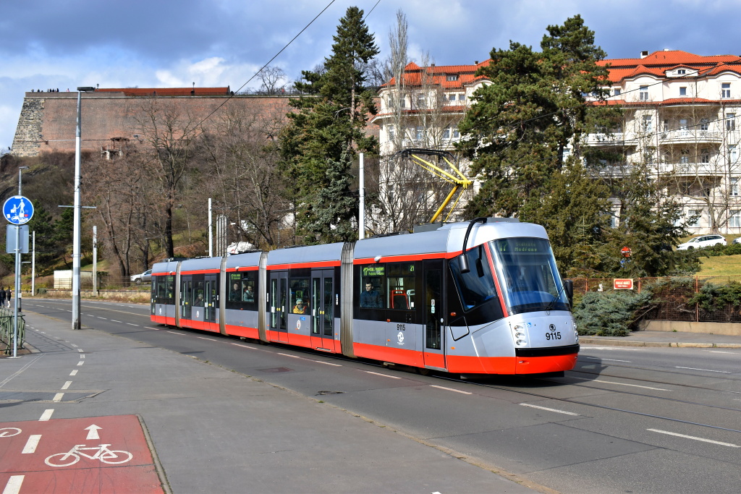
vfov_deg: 36.9
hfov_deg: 53.1
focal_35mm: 36
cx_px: 370
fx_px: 741
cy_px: 247
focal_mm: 24
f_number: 7.1
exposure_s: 1/1000
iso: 320
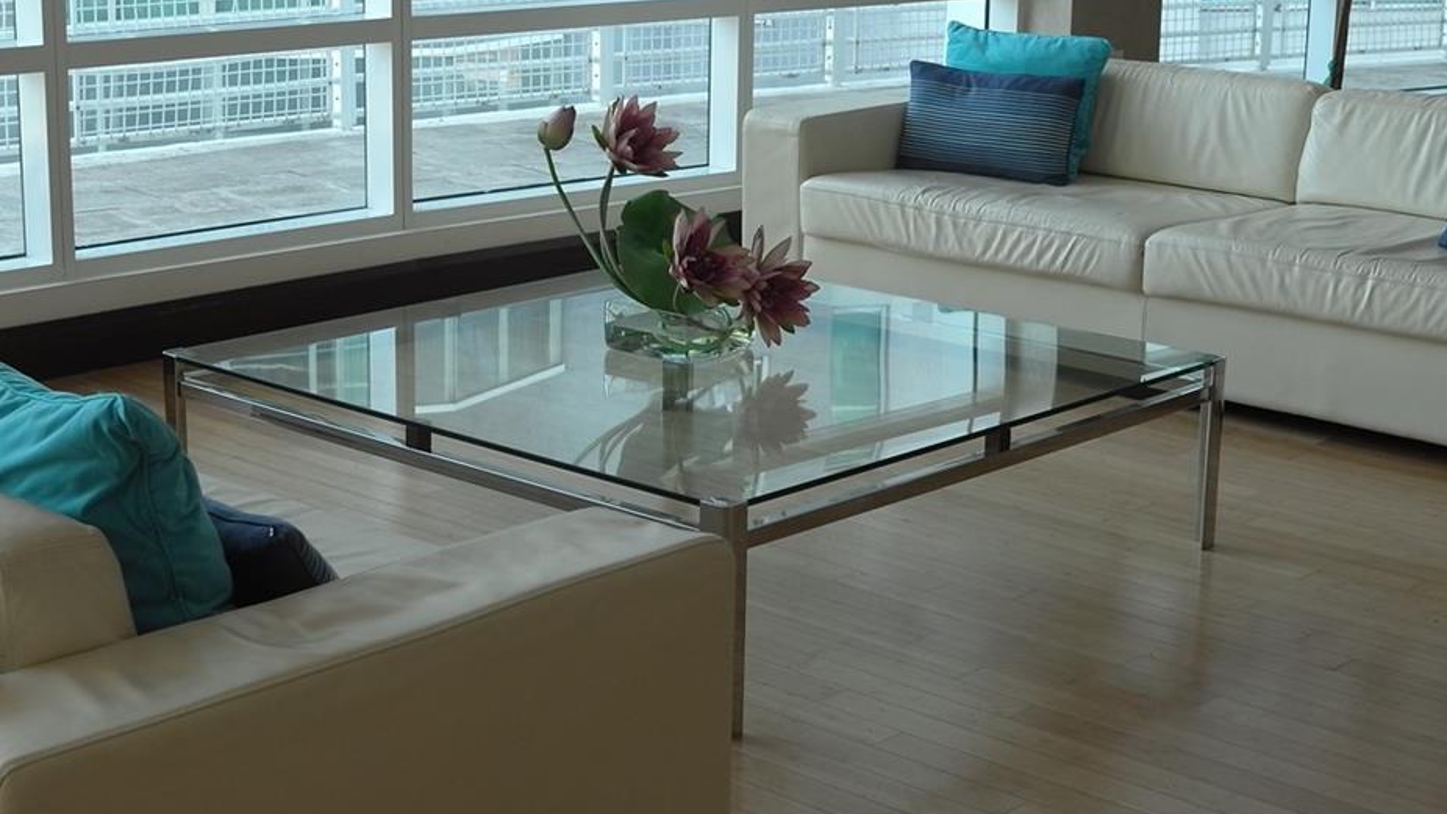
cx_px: 600
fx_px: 2494
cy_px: 365
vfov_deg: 18.5
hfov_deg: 32.3
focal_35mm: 65
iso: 400
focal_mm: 24
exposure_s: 1/320
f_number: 5
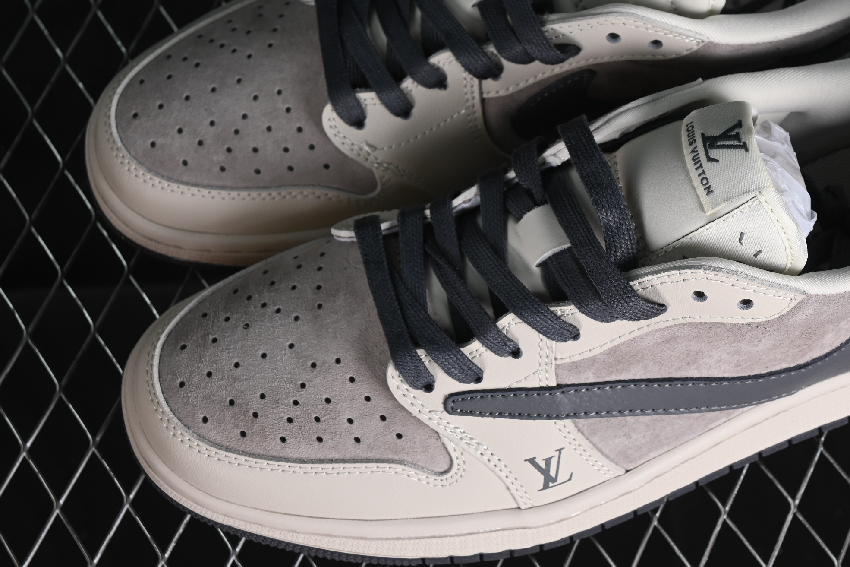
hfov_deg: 19.2
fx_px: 2502
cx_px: 564
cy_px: 180
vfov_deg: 12.9
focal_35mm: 106
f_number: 7.1
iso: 160
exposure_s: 1/60
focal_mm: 50
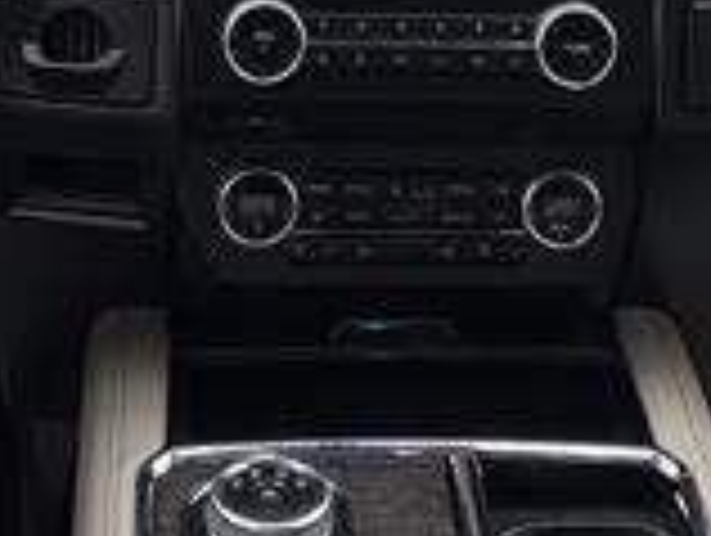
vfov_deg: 13.7
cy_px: -99
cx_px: 351
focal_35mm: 105
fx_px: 2160
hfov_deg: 18.7
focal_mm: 5.96
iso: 50
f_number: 1.6
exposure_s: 1/295
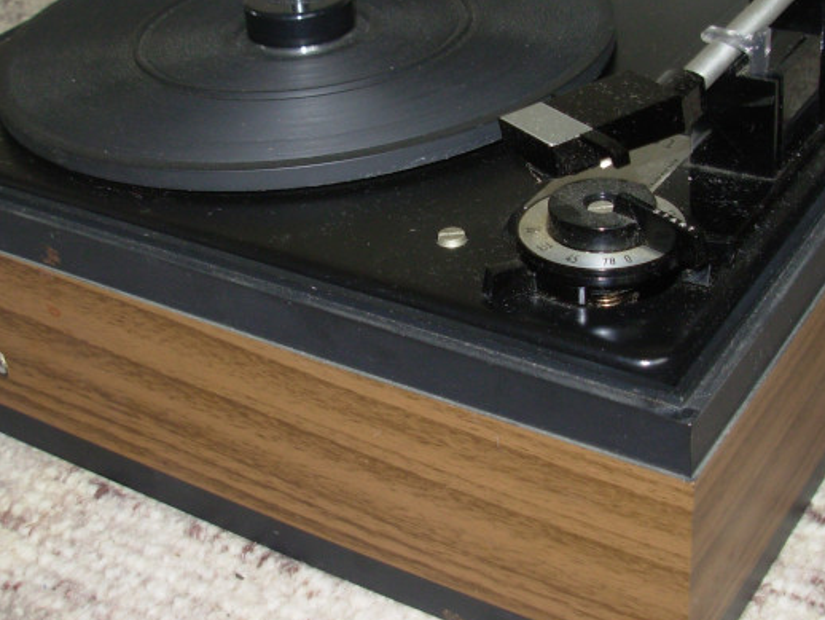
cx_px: 405
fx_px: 1478
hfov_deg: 31.2
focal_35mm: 62
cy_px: 295
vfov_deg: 23.7
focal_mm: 6.3
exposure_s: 1/32
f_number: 2.9
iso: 50
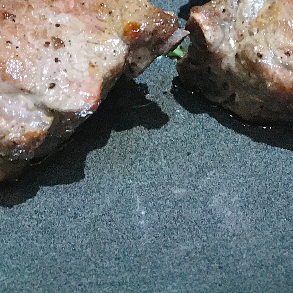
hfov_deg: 7.8
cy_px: -33
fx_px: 2155
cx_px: 73
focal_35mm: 225
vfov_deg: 7.7
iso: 200
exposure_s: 1/50
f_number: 2.8
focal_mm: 6.6
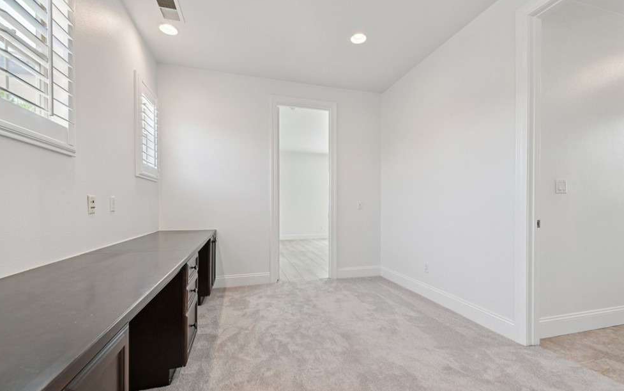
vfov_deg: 71.3
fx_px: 272
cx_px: 321
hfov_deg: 97.8
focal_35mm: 16
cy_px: 203
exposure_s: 1/8
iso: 250
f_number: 8
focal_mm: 15
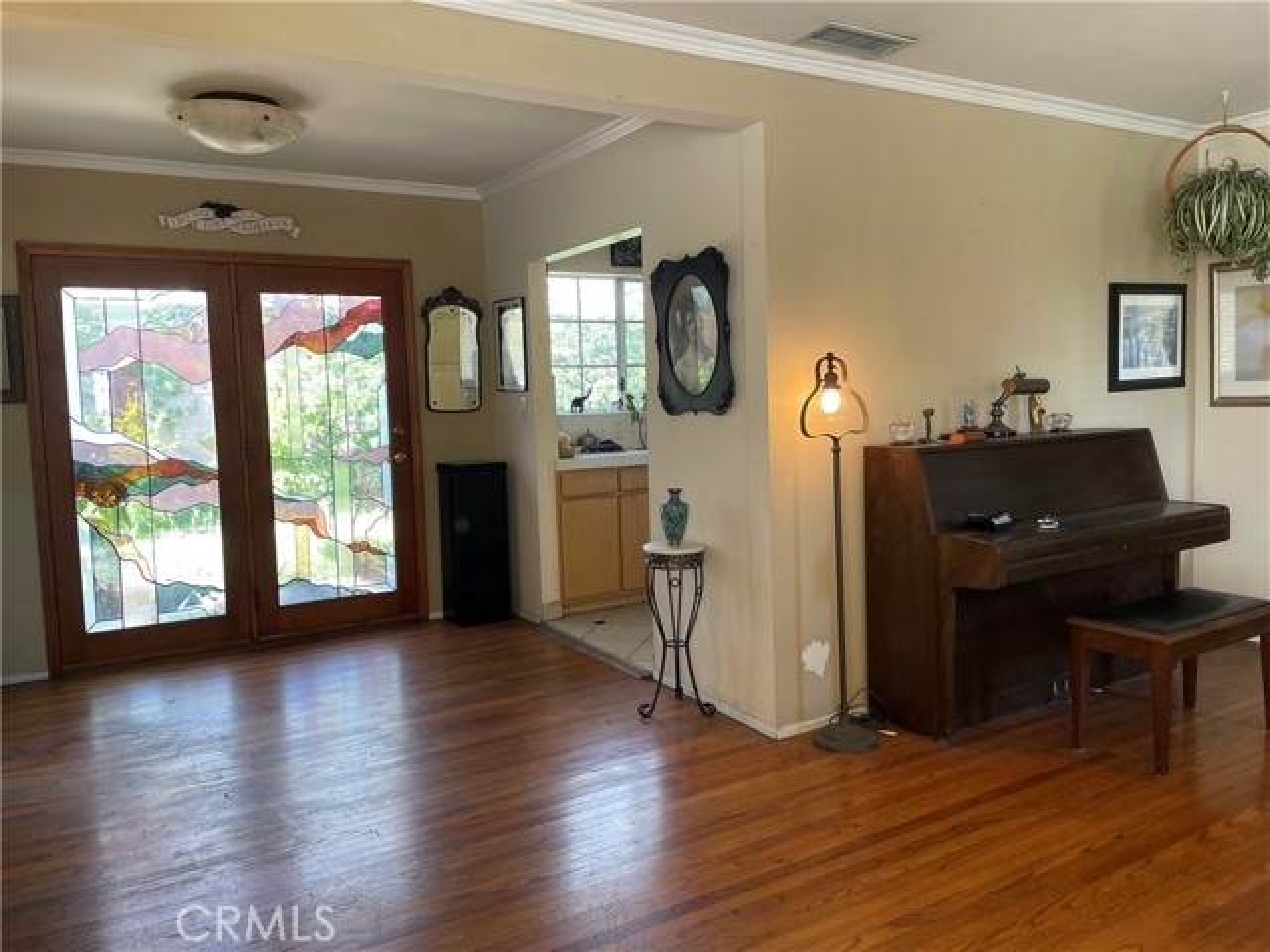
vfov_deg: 53.1
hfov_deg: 67.3
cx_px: 635
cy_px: 476
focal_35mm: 26
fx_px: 954
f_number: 1.6
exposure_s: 1/120
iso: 125
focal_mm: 4.2
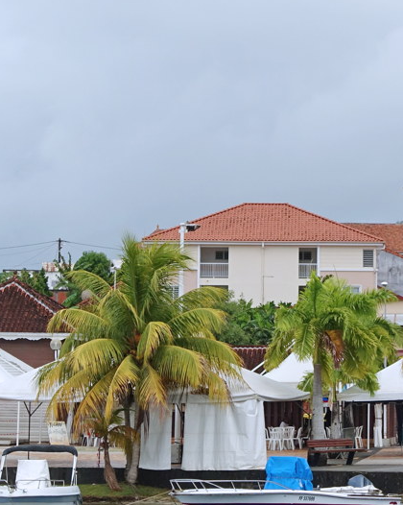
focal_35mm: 171
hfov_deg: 9.0
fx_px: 2552
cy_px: 195
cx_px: 386
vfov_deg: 11.3
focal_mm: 25.7
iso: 125
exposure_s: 1/80
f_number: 5
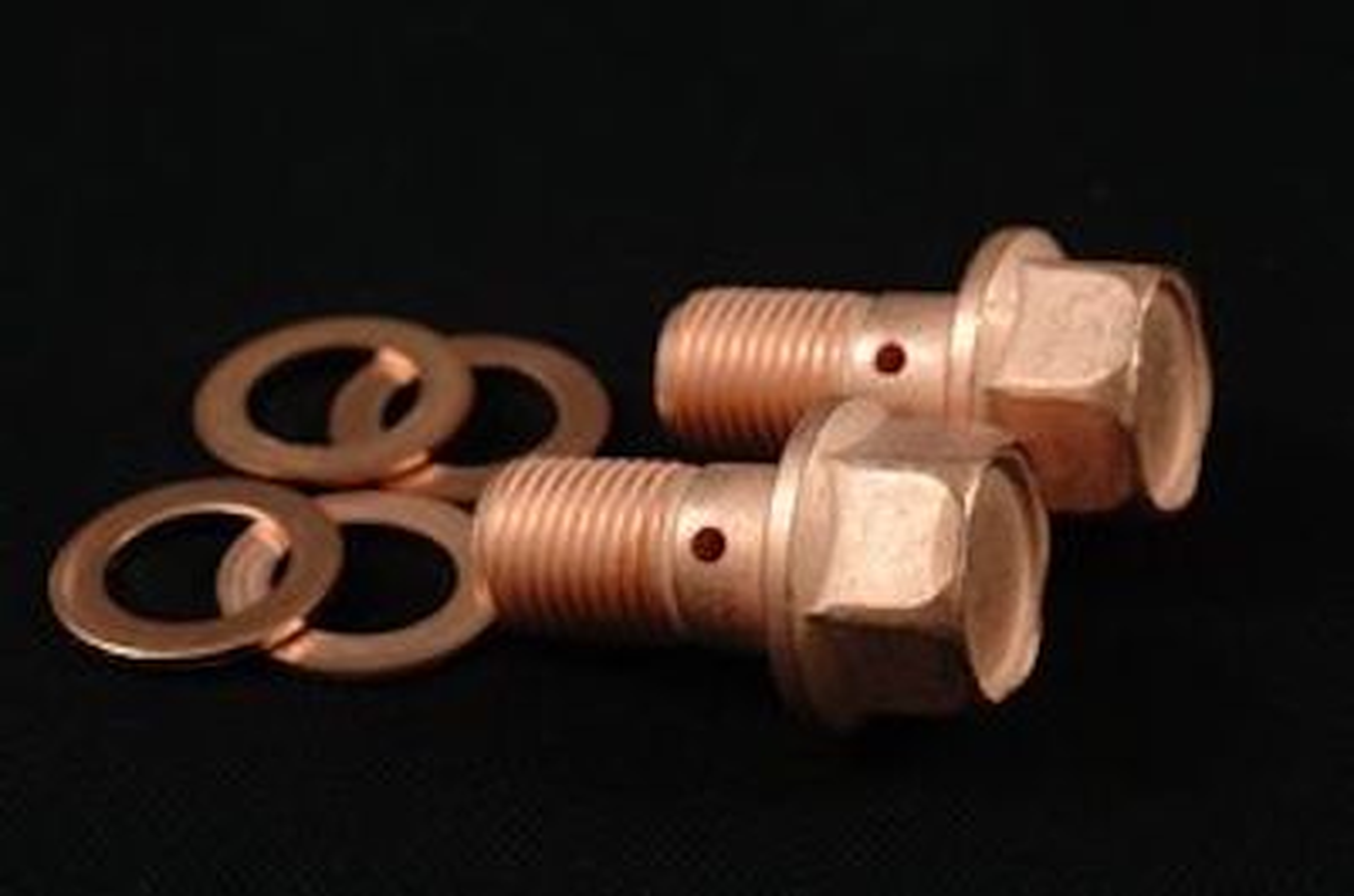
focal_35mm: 90
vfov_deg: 15.1
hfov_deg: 22.7
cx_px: 677
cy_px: 448
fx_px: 3378
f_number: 20
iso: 200
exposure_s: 1/125
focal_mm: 60
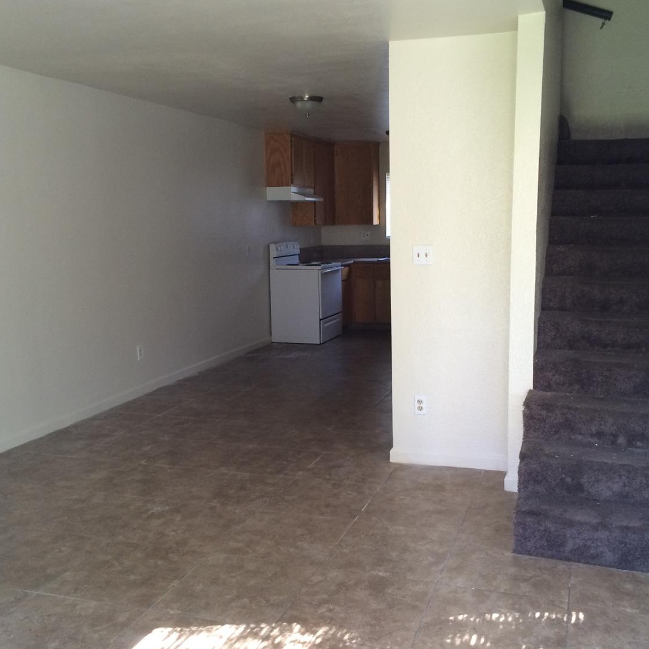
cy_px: 327
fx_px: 764
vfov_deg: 46.0
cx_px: 343
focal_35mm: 36
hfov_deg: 46.0
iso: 100
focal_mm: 4.12
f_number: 2.2
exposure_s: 1/30
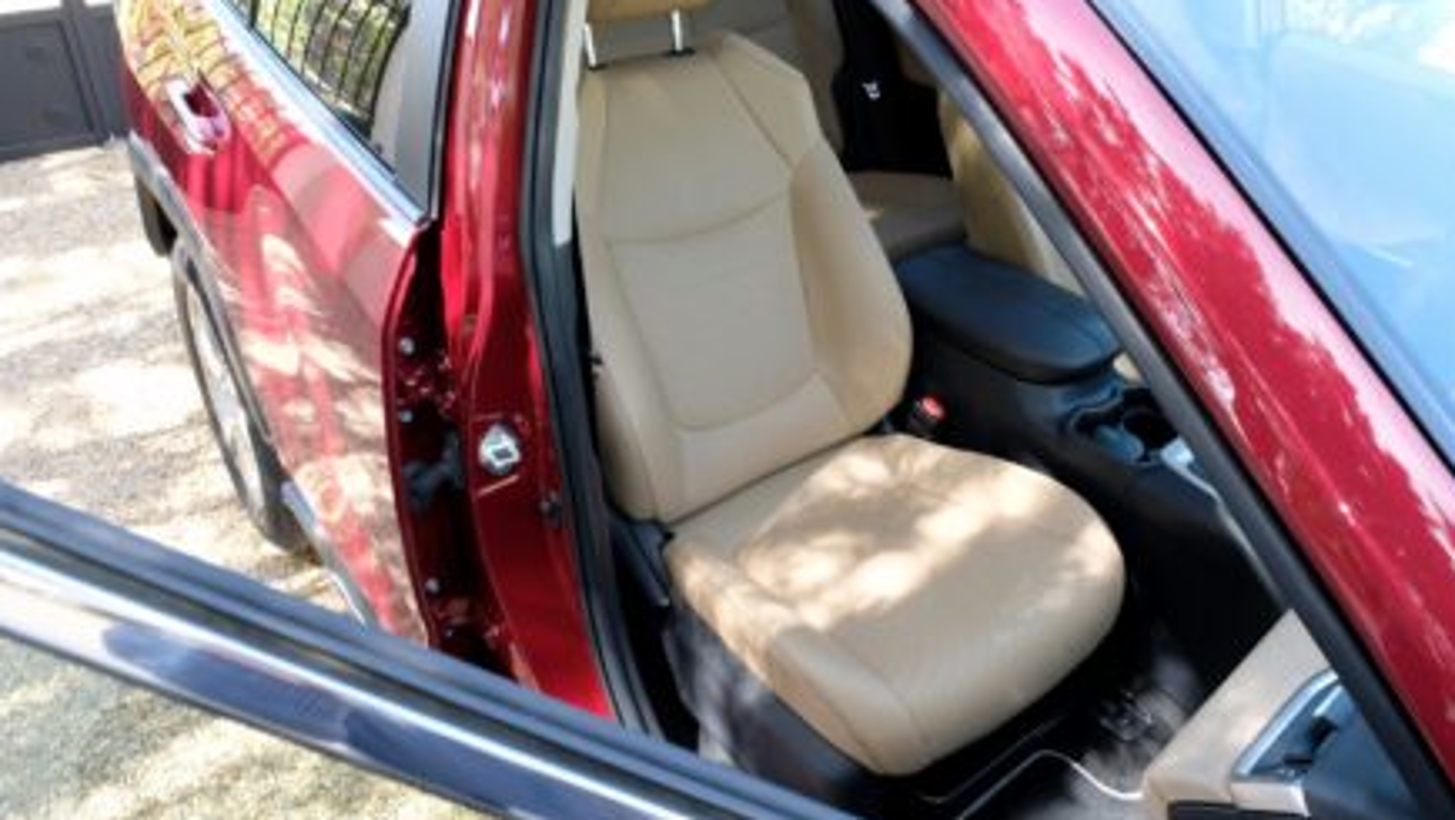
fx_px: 1003
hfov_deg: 71.9
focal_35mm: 26
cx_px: 726
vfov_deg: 44.2
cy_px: 335
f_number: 8
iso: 1000
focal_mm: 16
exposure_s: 1/60
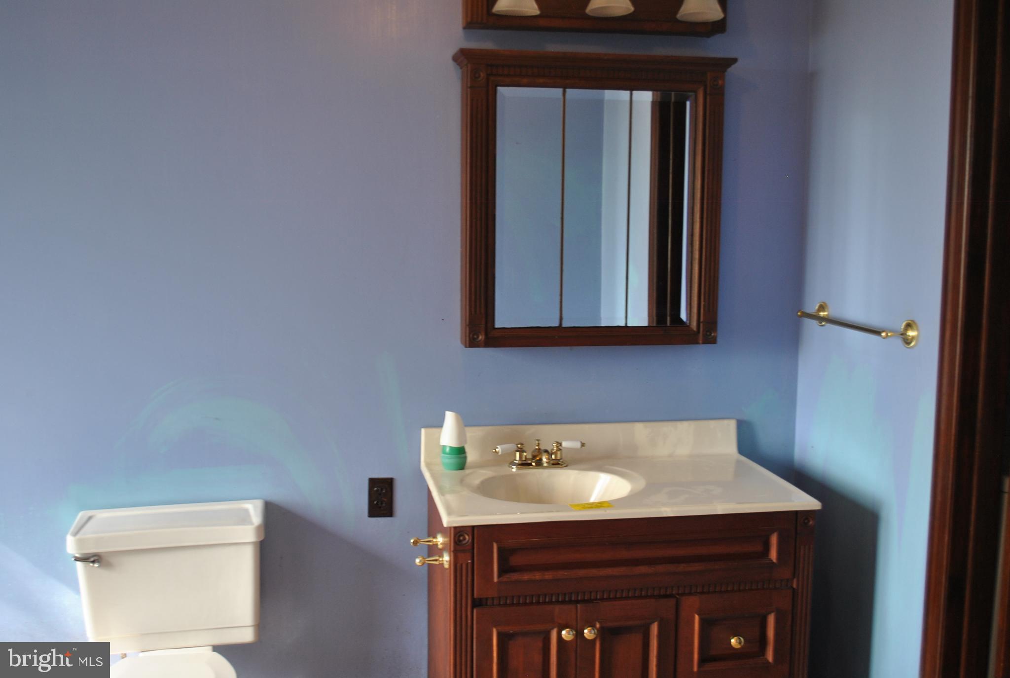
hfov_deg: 53.0
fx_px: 1012
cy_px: 339
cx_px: 505
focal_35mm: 36
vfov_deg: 37.0
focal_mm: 24
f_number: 4
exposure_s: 1/30
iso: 220
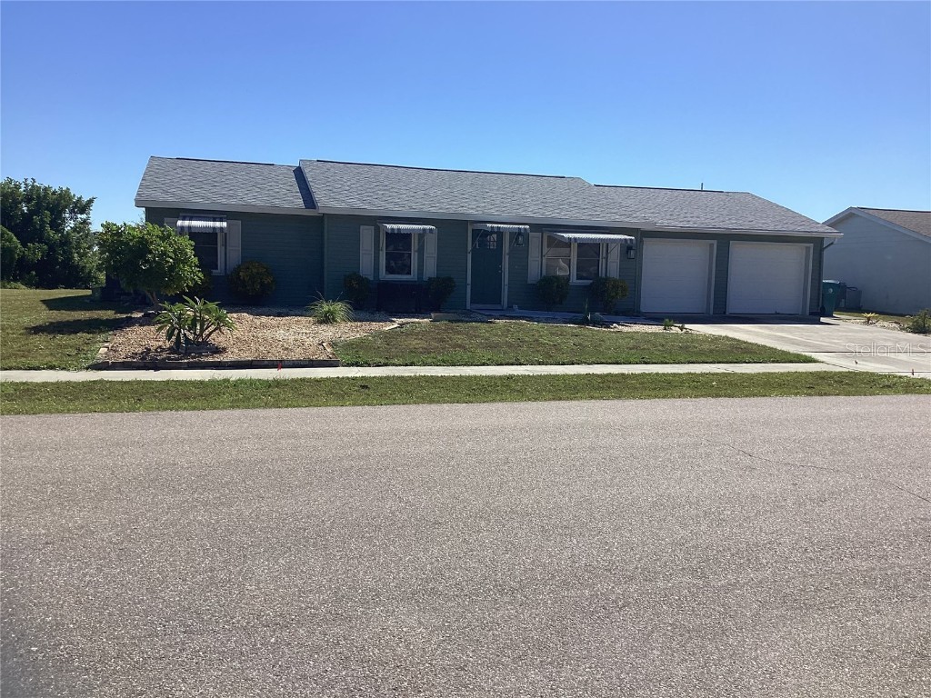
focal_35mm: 31
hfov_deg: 58.4
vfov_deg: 45.4
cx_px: 466
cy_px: 349
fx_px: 834
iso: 25
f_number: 2.4
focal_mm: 3.3
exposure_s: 1/1988
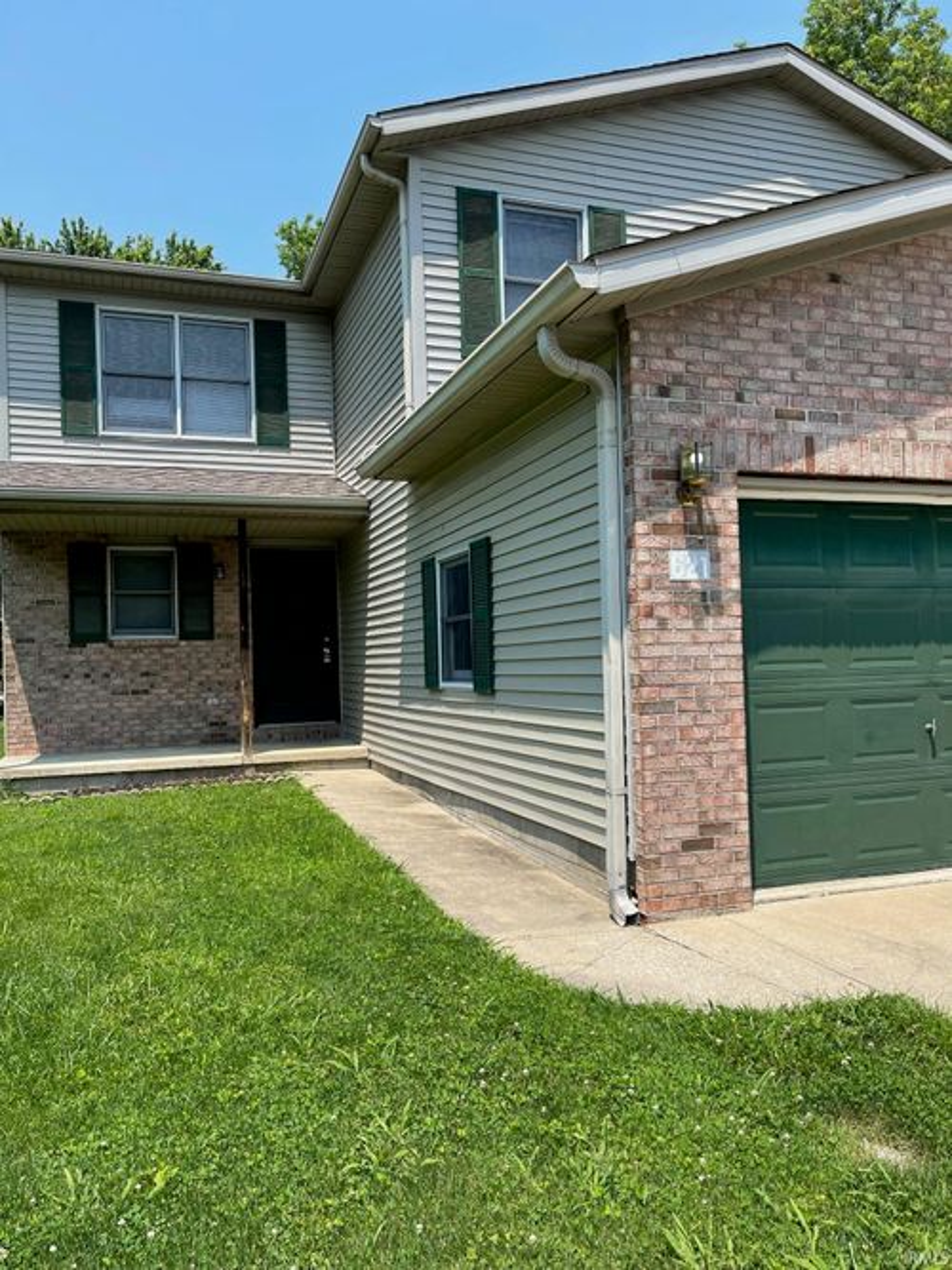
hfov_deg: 53.0
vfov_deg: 67.3
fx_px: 954
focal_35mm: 26
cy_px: 635
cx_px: 476
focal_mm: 5.1
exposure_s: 1/2488
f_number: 1.6
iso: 32
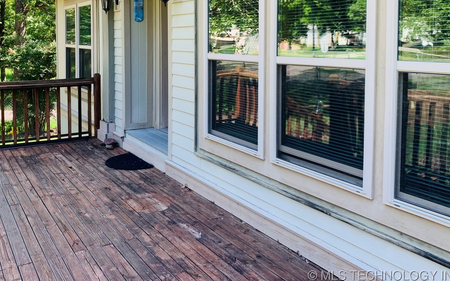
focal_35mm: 36
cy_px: 68
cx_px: 202
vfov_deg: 34.5
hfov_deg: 53.9
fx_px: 442
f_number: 1.8
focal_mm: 4.25
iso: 25
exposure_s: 1/129
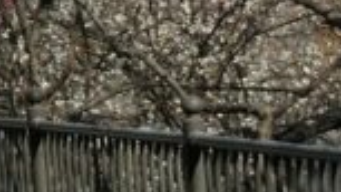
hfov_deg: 4.0
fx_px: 4800
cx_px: -495
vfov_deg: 2.3
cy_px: -335
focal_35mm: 531
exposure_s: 1/320
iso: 80
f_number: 5.6
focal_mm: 16.5
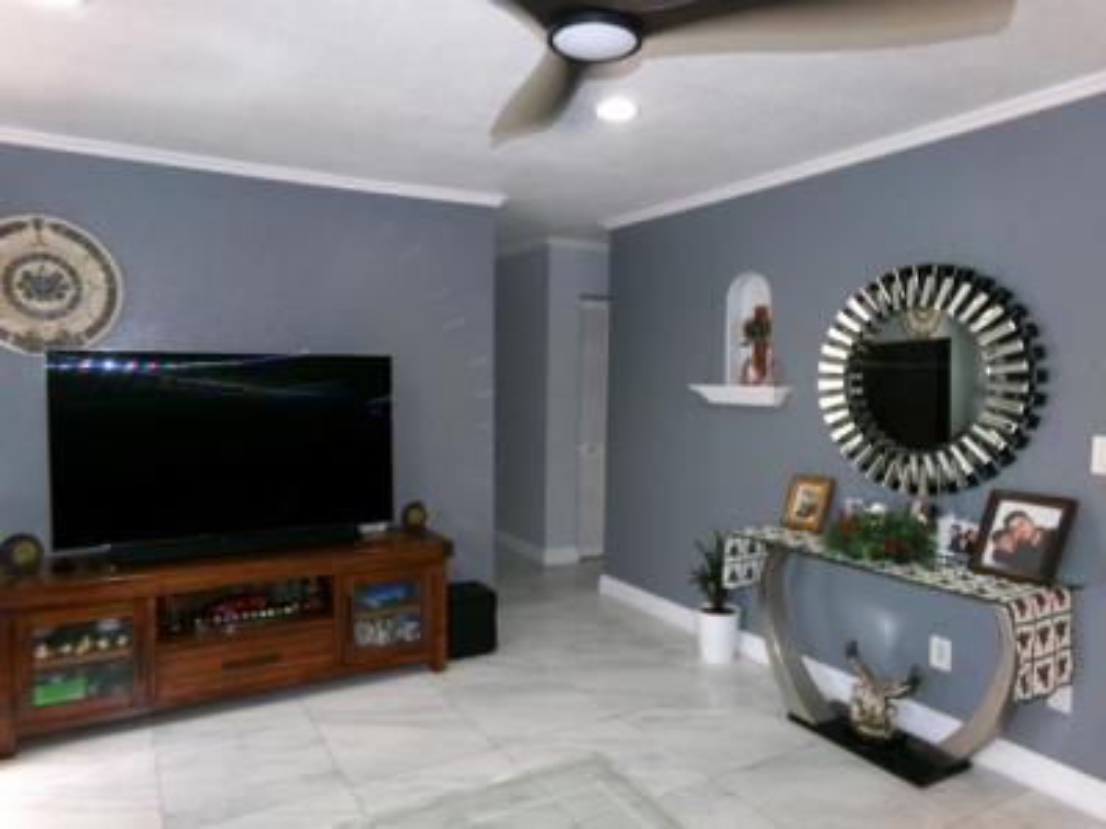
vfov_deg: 56.8
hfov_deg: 71.6
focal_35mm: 24
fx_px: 767
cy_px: 414
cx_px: 553
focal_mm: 4.3
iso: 200
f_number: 3.7
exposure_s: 1/34
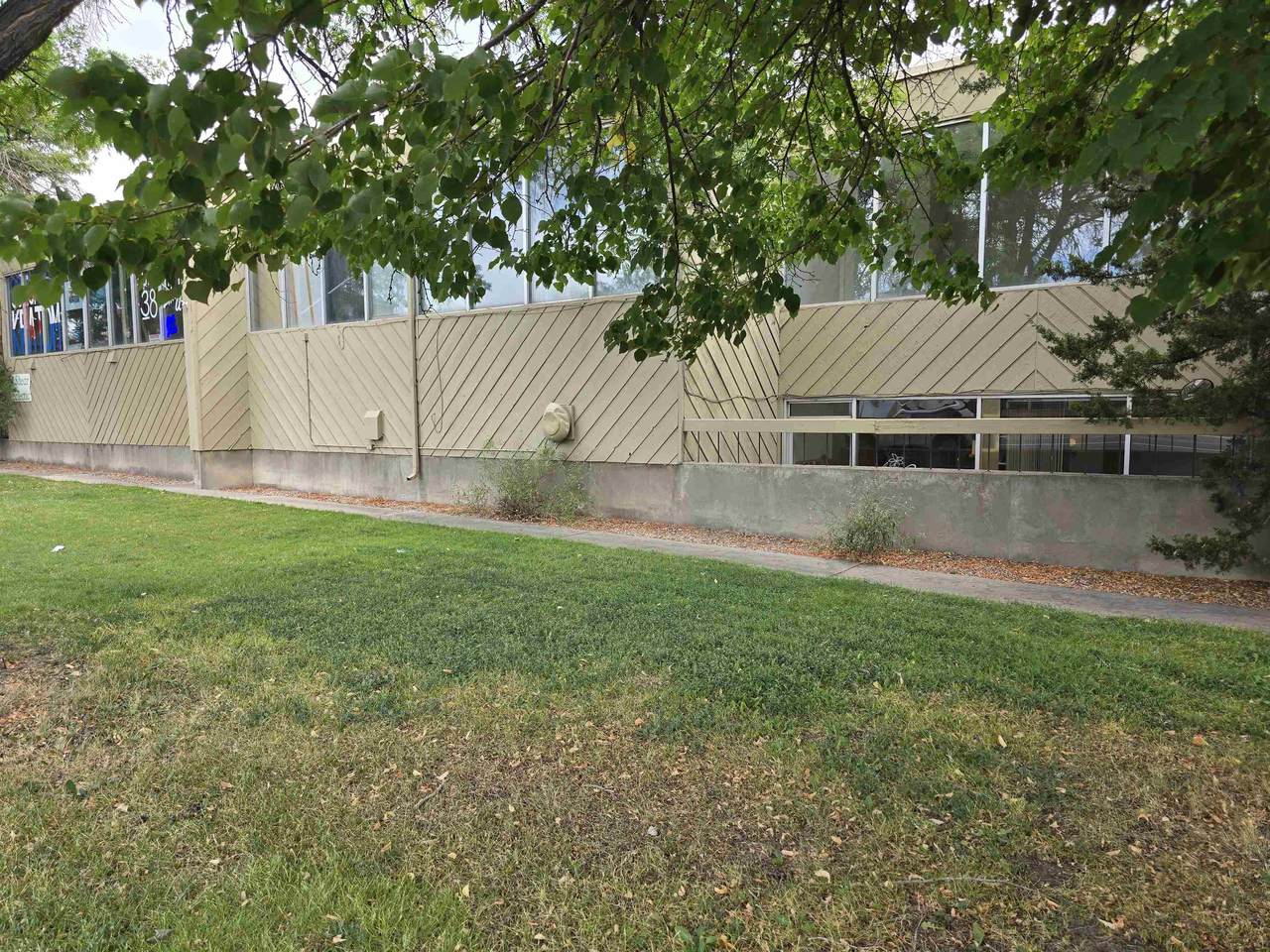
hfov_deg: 73.9
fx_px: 844
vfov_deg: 58.9
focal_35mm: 23
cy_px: 476
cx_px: 635
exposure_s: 1/180
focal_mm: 6.3
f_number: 1.7
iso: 20
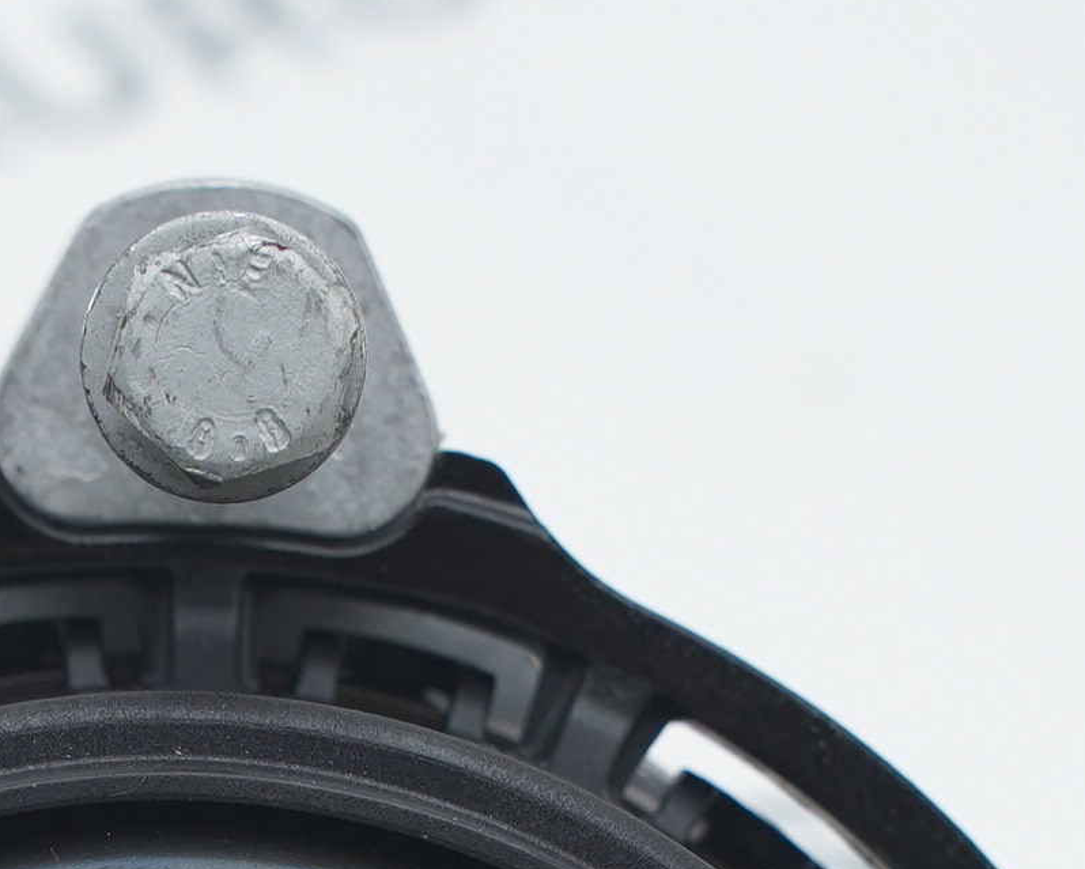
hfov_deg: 5.6
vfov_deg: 4.4
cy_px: 1473
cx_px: 148
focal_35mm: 347
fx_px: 11147
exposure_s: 1/160
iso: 500
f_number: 6.3
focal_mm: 75
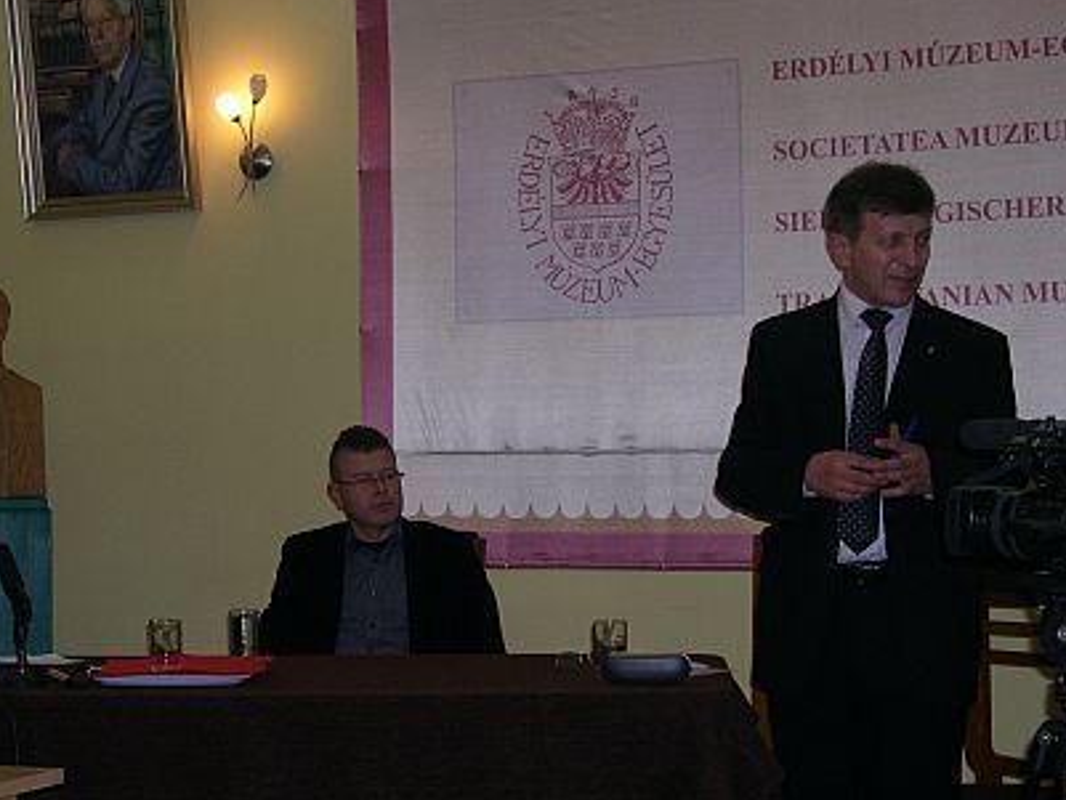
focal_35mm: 71
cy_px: 371
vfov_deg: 20.7
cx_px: 425
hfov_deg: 27.3
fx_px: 2187
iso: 231
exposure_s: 1/60
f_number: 3.4
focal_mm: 12.2
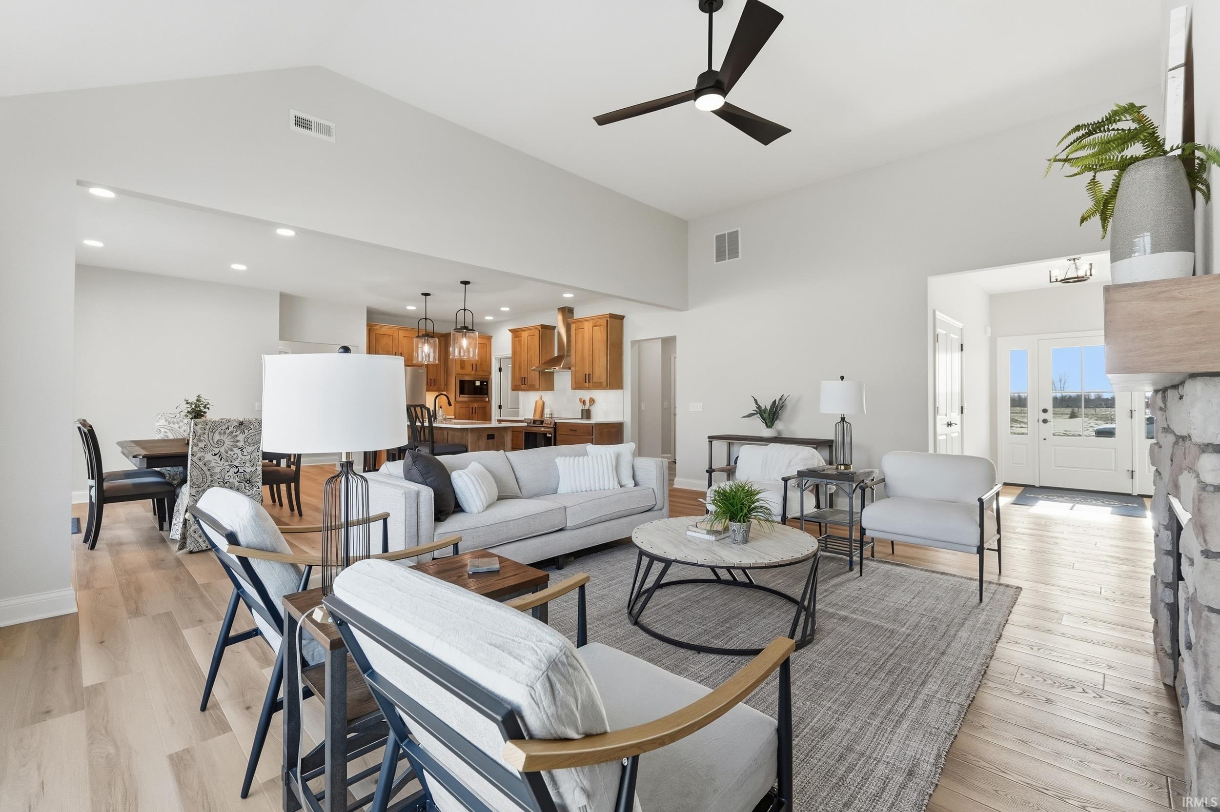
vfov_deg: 77.3
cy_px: 406
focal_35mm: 15
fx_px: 508
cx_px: 610
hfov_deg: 100.4
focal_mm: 10
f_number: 4
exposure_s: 1/4000
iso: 800
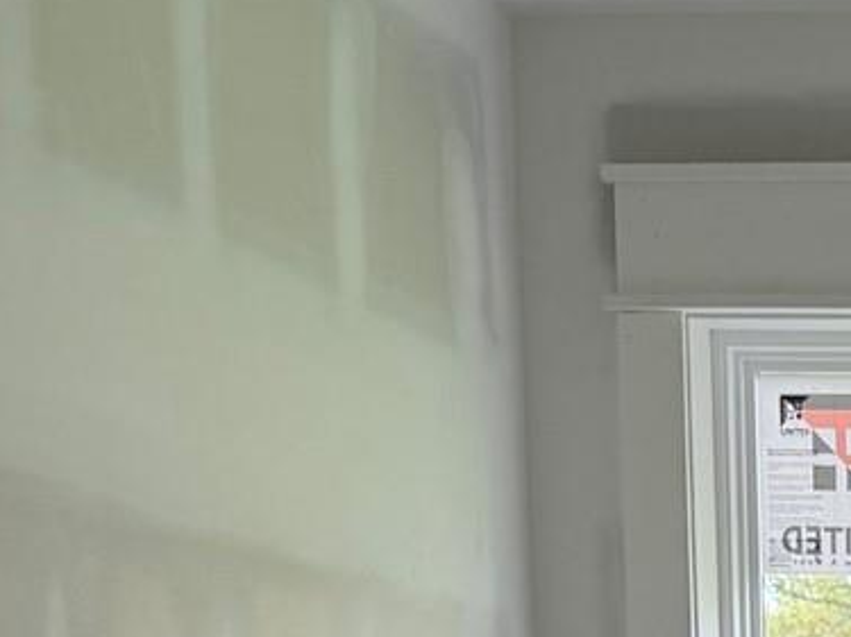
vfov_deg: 9.7
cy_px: 1653
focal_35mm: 131
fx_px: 3219
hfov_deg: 14.1
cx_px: 1287
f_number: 1.78
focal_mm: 6.76
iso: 64
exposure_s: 1/218
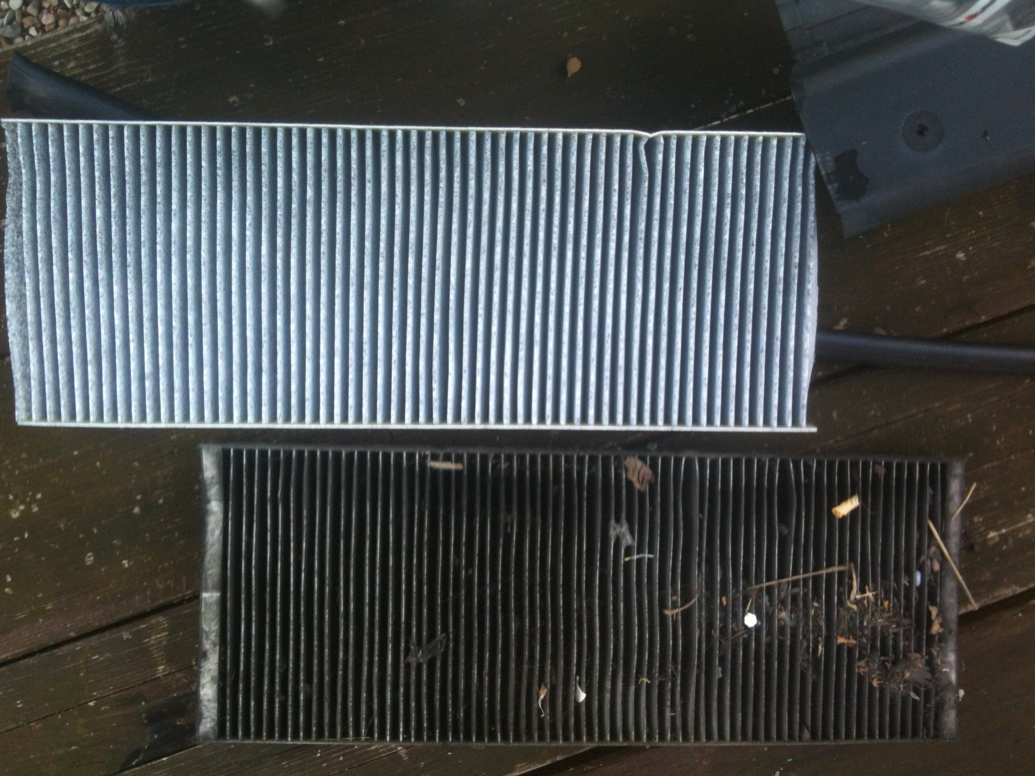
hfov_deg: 51.4
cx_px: 508
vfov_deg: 39.7
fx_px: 1076
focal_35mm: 36
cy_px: 393
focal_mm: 3.85
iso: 80
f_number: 2.8
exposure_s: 1/60
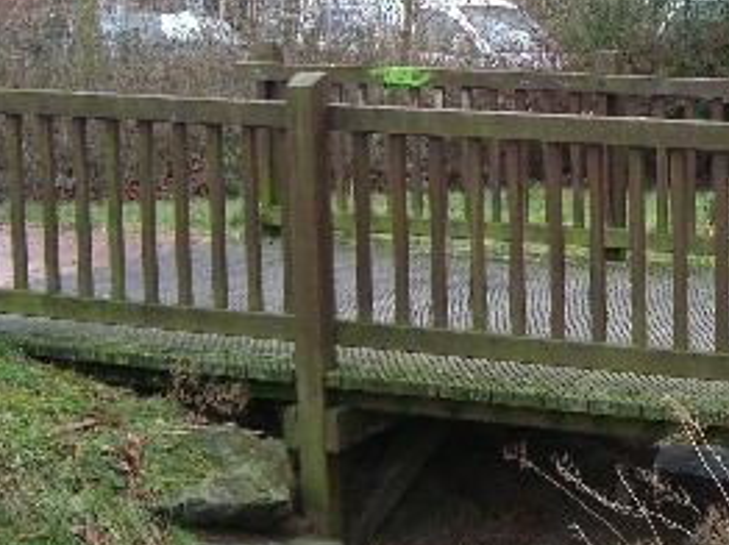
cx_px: 704
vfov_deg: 16.6
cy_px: 239
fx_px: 1873
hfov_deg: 21.4
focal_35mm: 89
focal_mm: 7.9
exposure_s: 1/30
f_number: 2.8
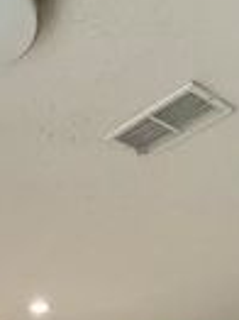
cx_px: 16
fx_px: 526
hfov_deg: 24.7
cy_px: 572
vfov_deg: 21.8
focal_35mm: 57
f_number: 2.2
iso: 320
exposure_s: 1/71
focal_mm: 2.22
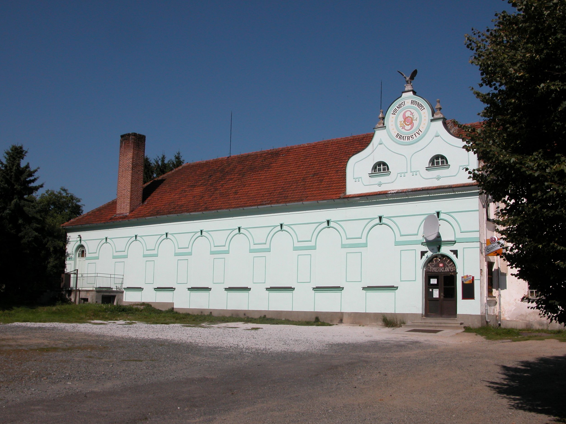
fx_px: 654
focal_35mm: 40
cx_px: 285
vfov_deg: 36.0
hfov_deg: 46.8
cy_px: 210
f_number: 7.2
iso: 100
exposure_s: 1/745
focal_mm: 10
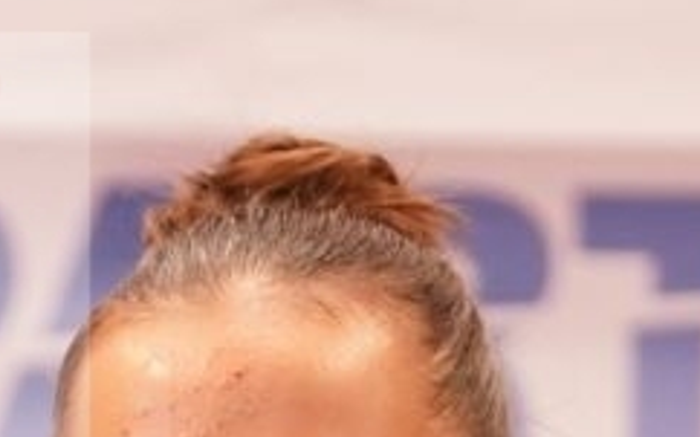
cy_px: 1320
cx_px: -179
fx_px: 22520
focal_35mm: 1181
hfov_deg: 1.8
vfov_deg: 1.1
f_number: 2.8
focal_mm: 156
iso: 1250
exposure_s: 1/250
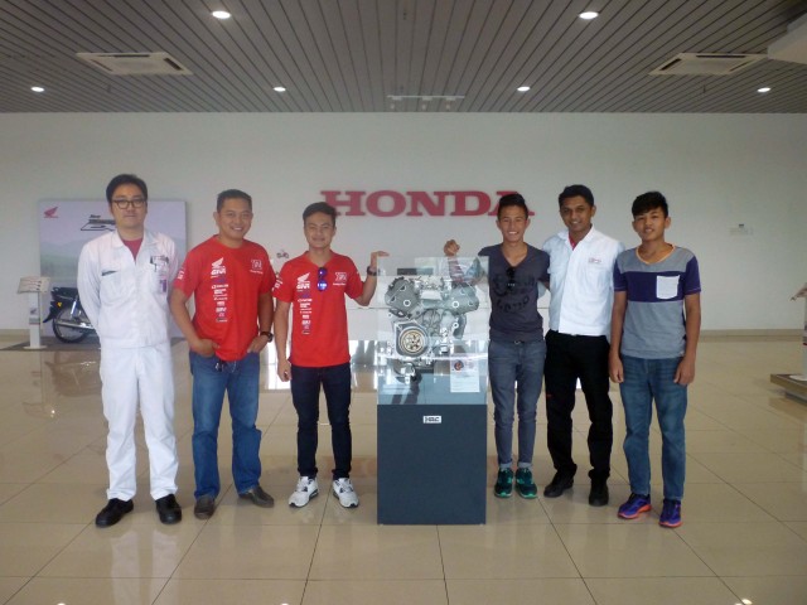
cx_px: 404
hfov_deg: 61.7
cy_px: 302
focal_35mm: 29
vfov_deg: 48.2
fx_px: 676
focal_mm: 5.2
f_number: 3.3
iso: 320
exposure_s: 1/30
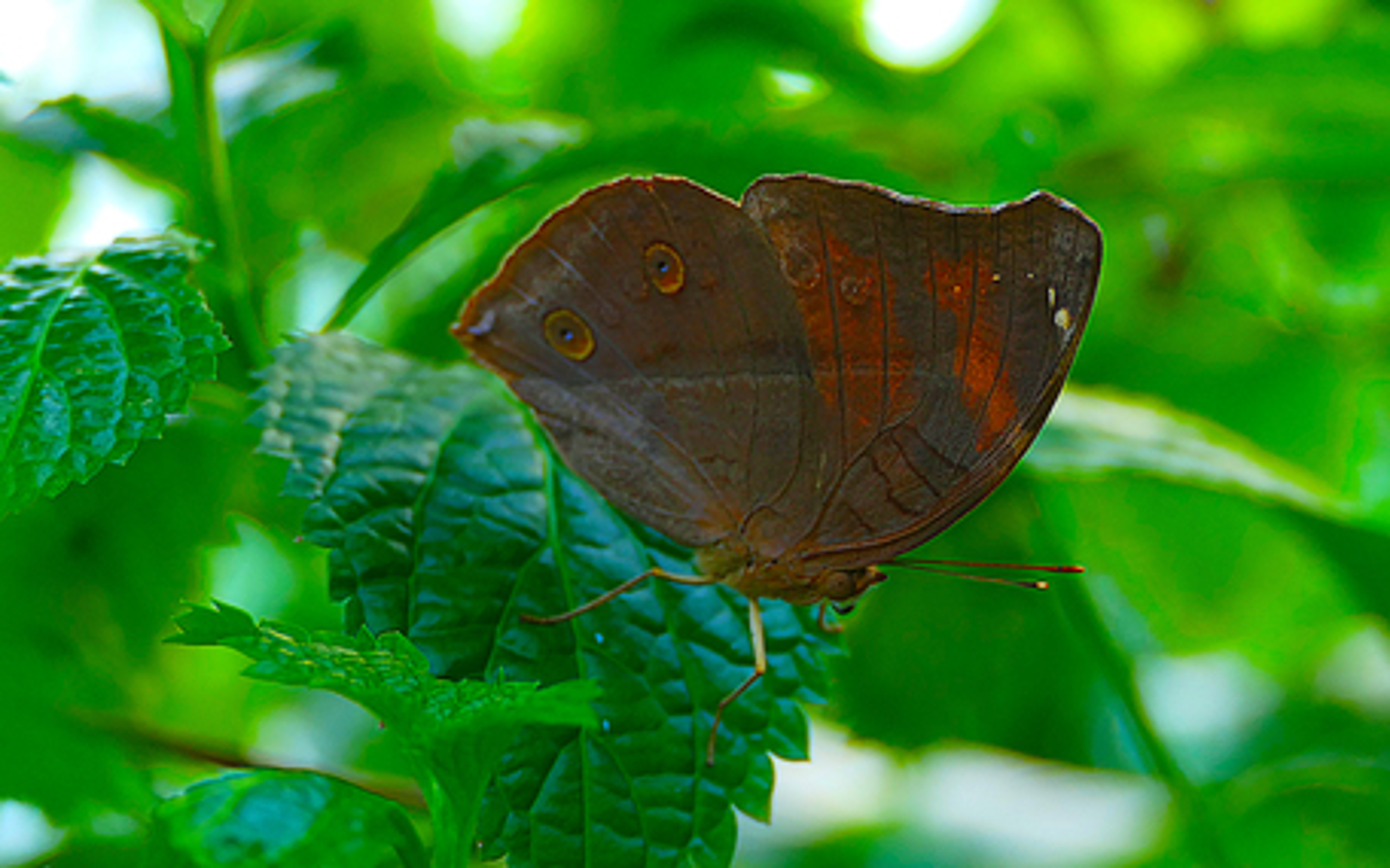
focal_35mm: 110
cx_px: 698
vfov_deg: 11.9
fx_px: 4167
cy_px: 452
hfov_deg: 18.9
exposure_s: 1/80
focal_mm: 39.2
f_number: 4.2
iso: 320
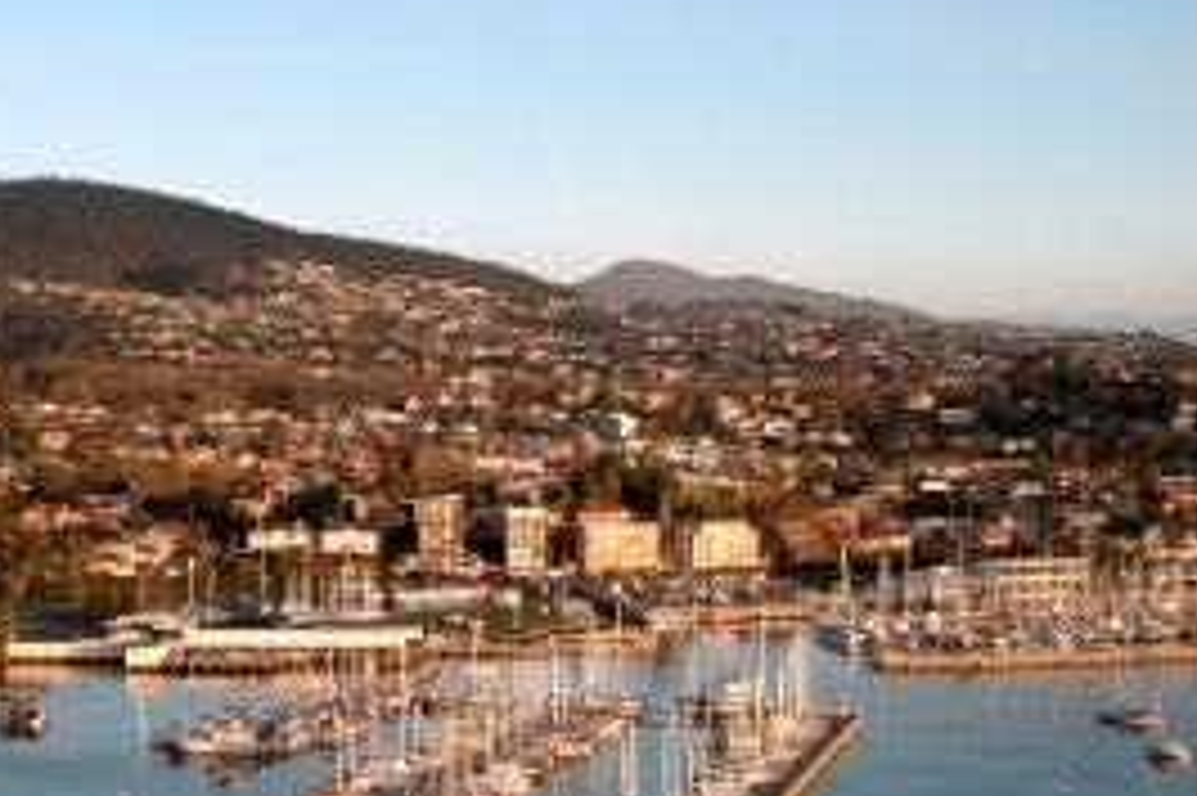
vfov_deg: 17.7
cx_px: 302
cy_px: 456
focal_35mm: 77
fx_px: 2559
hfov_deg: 26.0
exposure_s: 1/25
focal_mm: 34
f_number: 16
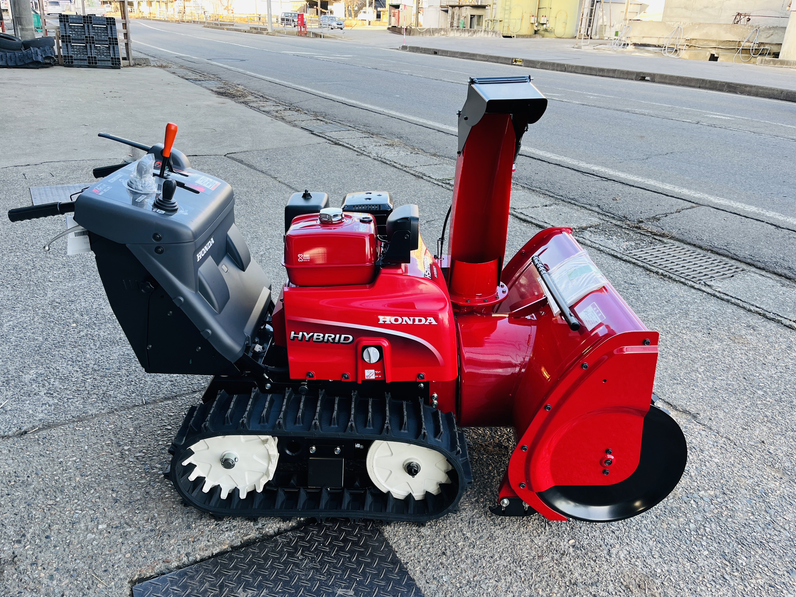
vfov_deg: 51.4
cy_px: 299
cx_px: 386
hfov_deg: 65.3
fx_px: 621
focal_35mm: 27
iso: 40
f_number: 1.6
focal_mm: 5.1
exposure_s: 1/122
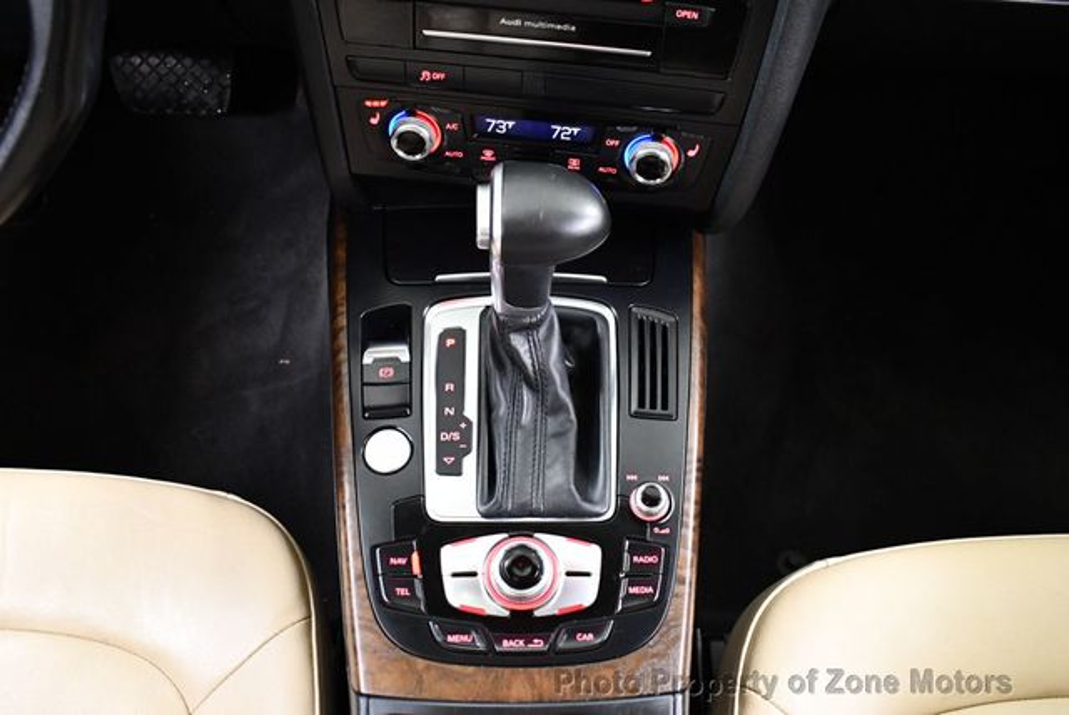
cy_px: 358
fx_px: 1070
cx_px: 534
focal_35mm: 36
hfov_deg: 53.1
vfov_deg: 36.9
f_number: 3.5
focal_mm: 18
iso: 4000
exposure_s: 1/60
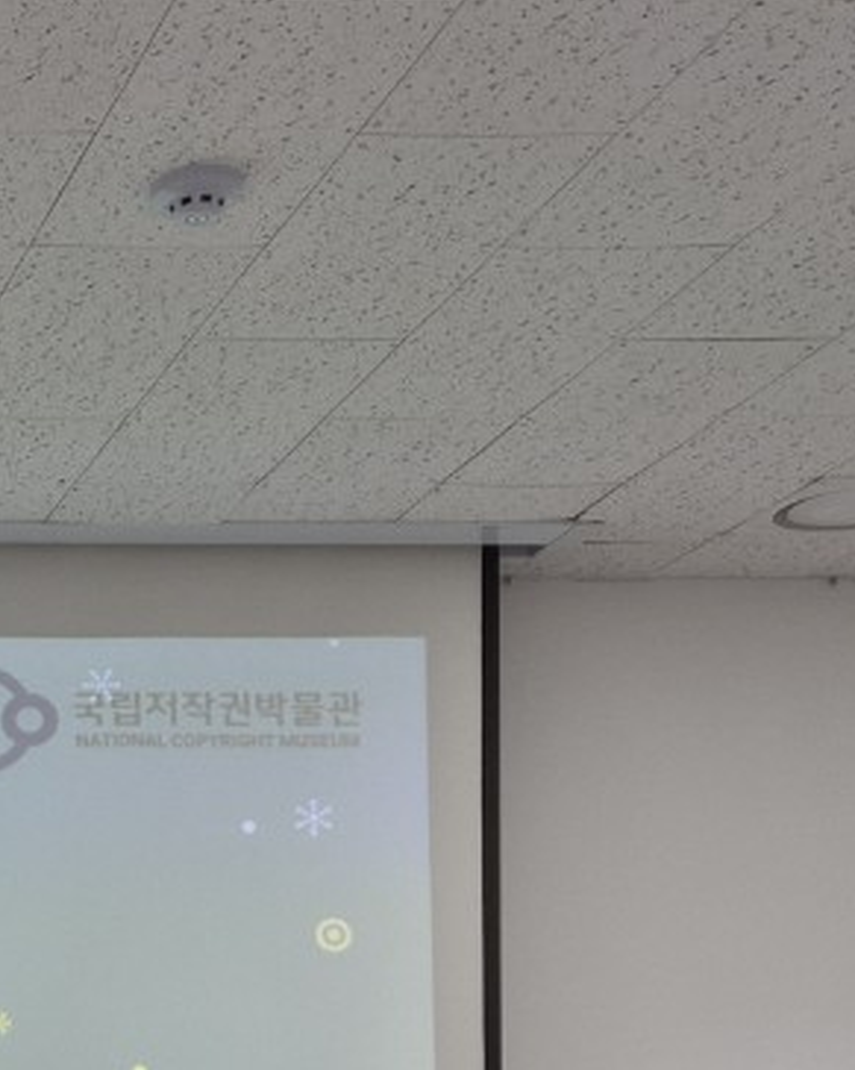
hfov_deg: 16.9
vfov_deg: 22.6
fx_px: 2500
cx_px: -546
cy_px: 1217
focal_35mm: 79
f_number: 1.8
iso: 50
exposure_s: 1/120
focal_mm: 5.4
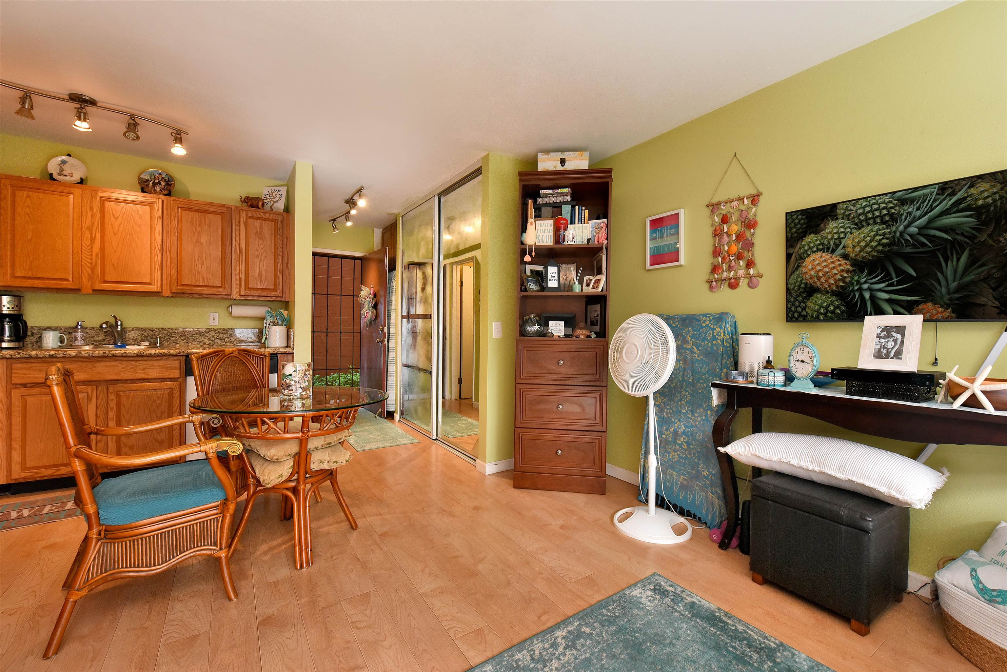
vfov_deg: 77.4
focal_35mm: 15
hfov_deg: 100.4
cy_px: 336
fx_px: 420
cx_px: 504
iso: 4000
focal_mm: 15
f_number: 16
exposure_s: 1/60
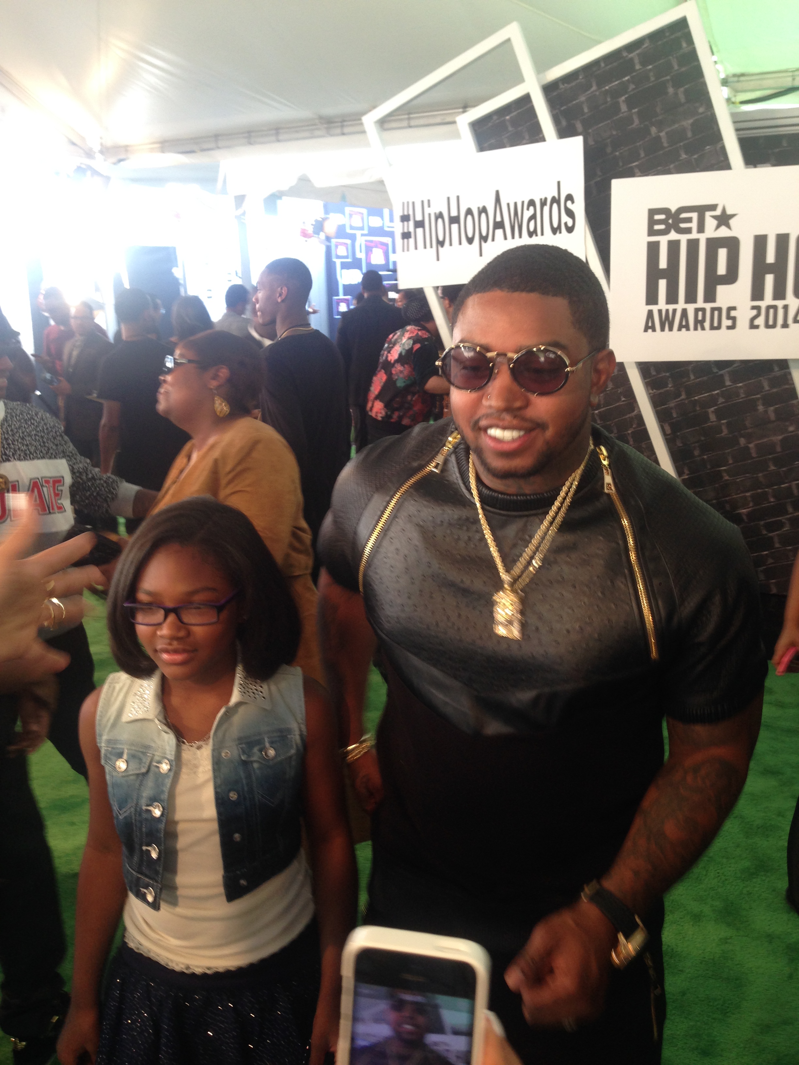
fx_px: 1016
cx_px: 400
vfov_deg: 55.4
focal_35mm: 33
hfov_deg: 42.9
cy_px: 532
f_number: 2.4
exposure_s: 1/40
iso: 64
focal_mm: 4.12
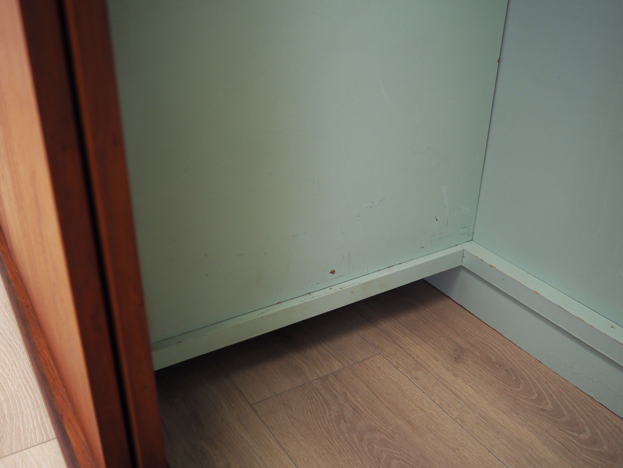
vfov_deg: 41.8
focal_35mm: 34
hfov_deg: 54.0
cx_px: 312
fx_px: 612
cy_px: 234
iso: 640
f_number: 2.2
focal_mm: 17
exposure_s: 1/80
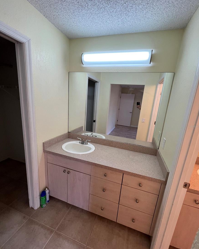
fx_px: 103
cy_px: 126
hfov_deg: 87.9
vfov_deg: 100.7
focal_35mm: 14
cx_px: 102
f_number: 1.8
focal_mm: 1.57
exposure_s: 1/120
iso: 125
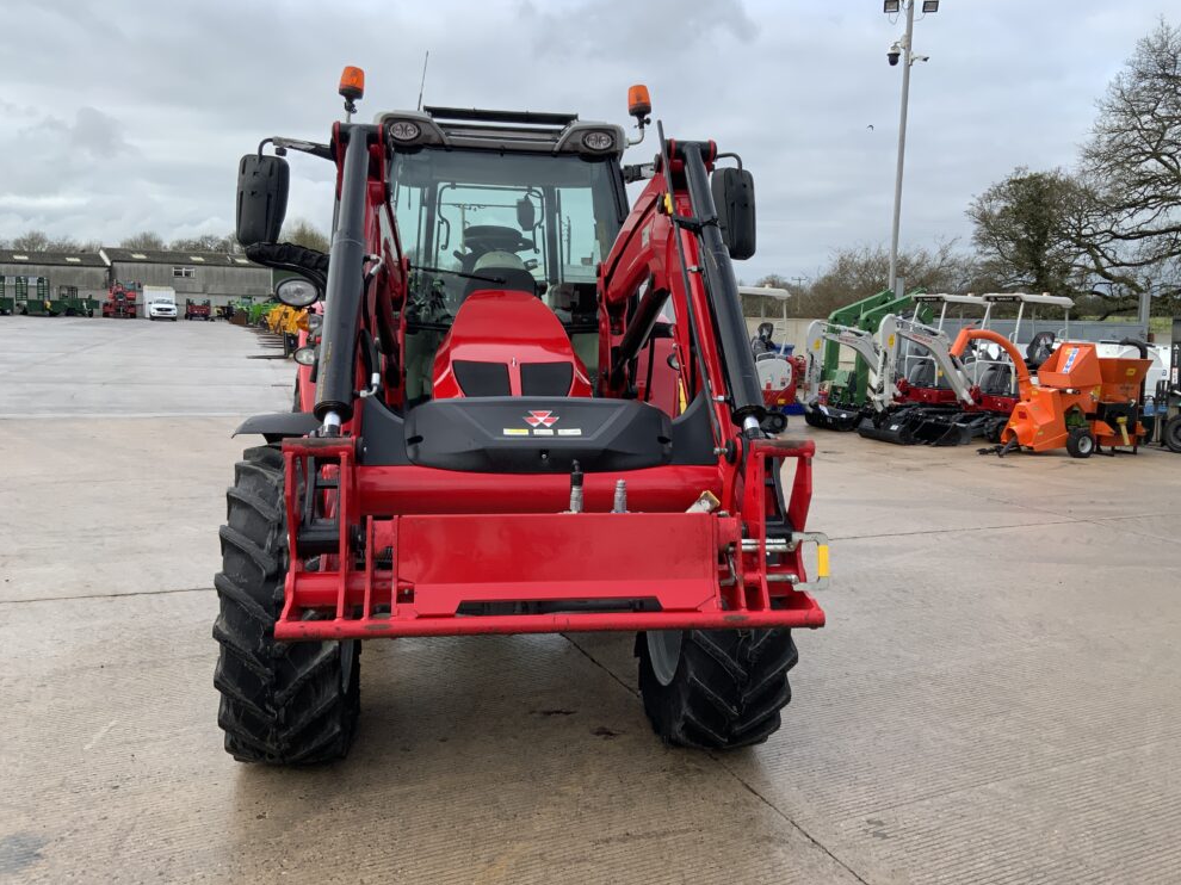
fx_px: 1023
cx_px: 608
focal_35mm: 30
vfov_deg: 46.8
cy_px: 429
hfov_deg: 60.0
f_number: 1.8
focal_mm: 3
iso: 16
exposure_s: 1/829
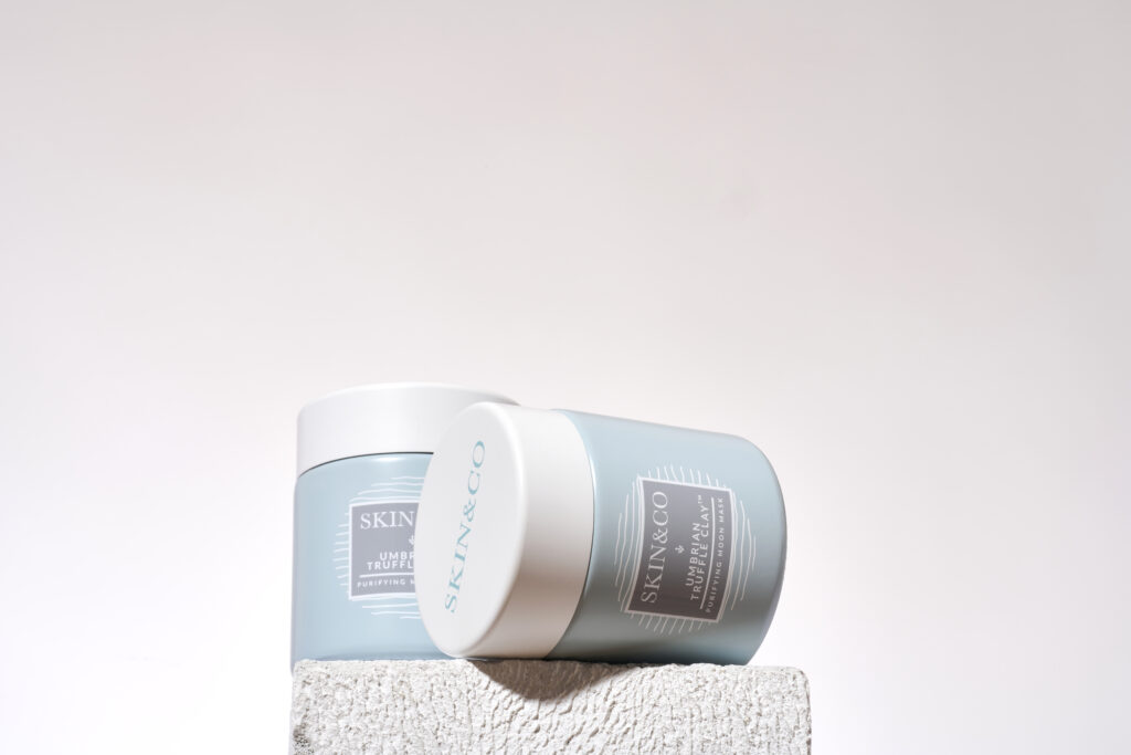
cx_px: 566
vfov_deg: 13.0
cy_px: 378
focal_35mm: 105
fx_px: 3299
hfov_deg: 19.5
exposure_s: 1/160
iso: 64
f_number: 22
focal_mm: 105
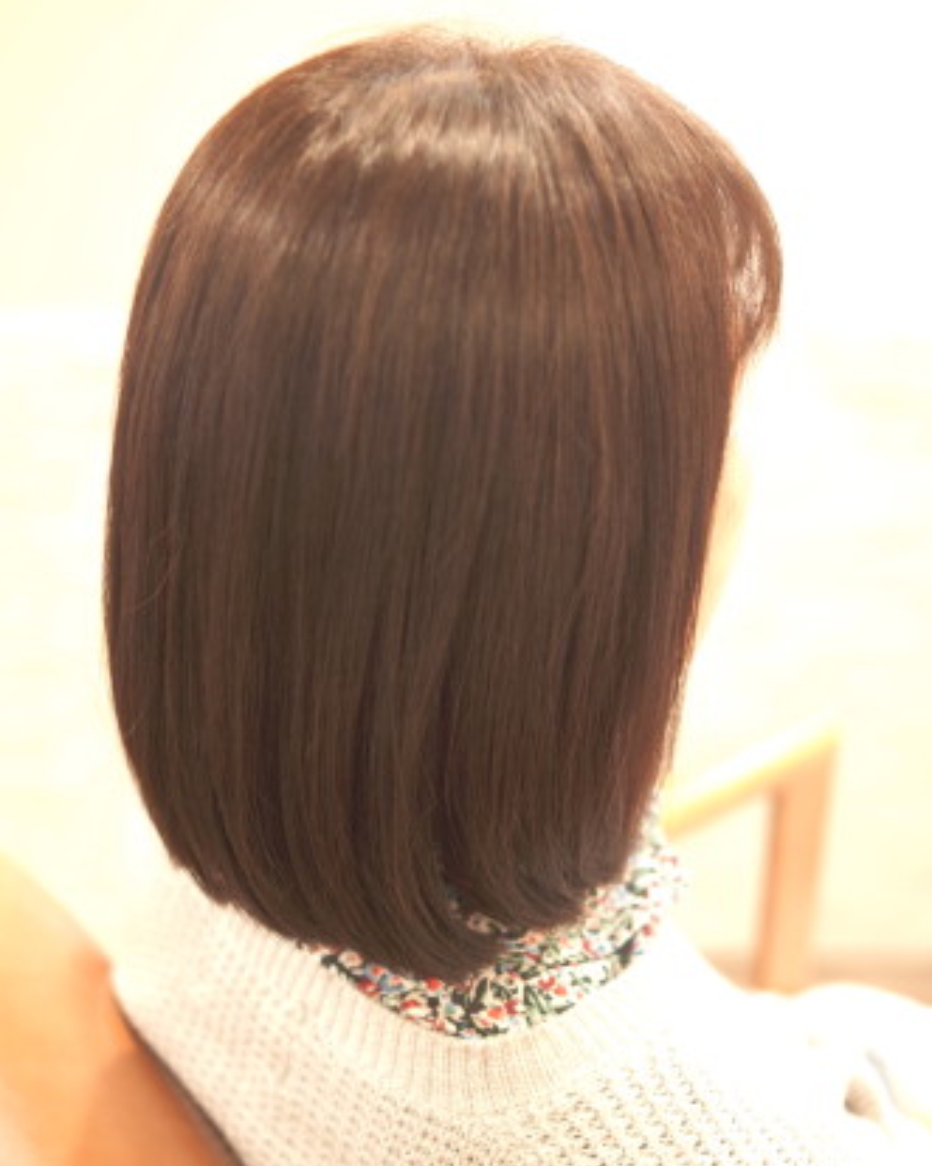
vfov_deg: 31.6
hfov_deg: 25.6
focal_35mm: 60
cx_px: 467
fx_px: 2055
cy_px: 645
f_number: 2.2
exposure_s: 1/80
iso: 400
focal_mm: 35
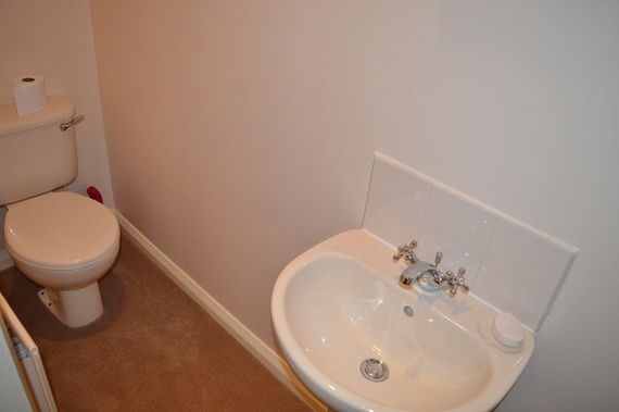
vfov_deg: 47.9
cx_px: 310
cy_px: 206
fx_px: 464
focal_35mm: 27
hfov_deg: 67.4
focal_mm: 18
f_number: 3.5
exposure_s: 1/60
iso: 400
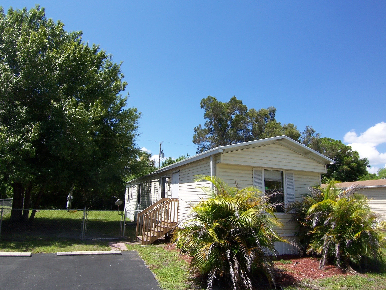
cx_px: 193
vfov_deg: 58.9
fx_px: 256
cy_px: 145
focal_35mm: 23
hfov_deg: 73.9
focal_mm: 3.8
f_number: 5.6
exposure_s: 1/250
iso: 64
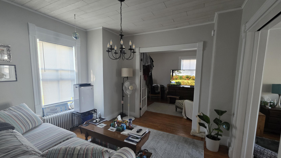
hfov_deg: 103.0
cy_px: 87
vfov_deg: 70.3
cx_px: 139
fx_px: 112
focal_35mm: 15
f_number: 1.9
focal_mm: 2.2
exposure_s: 1/60
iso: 500
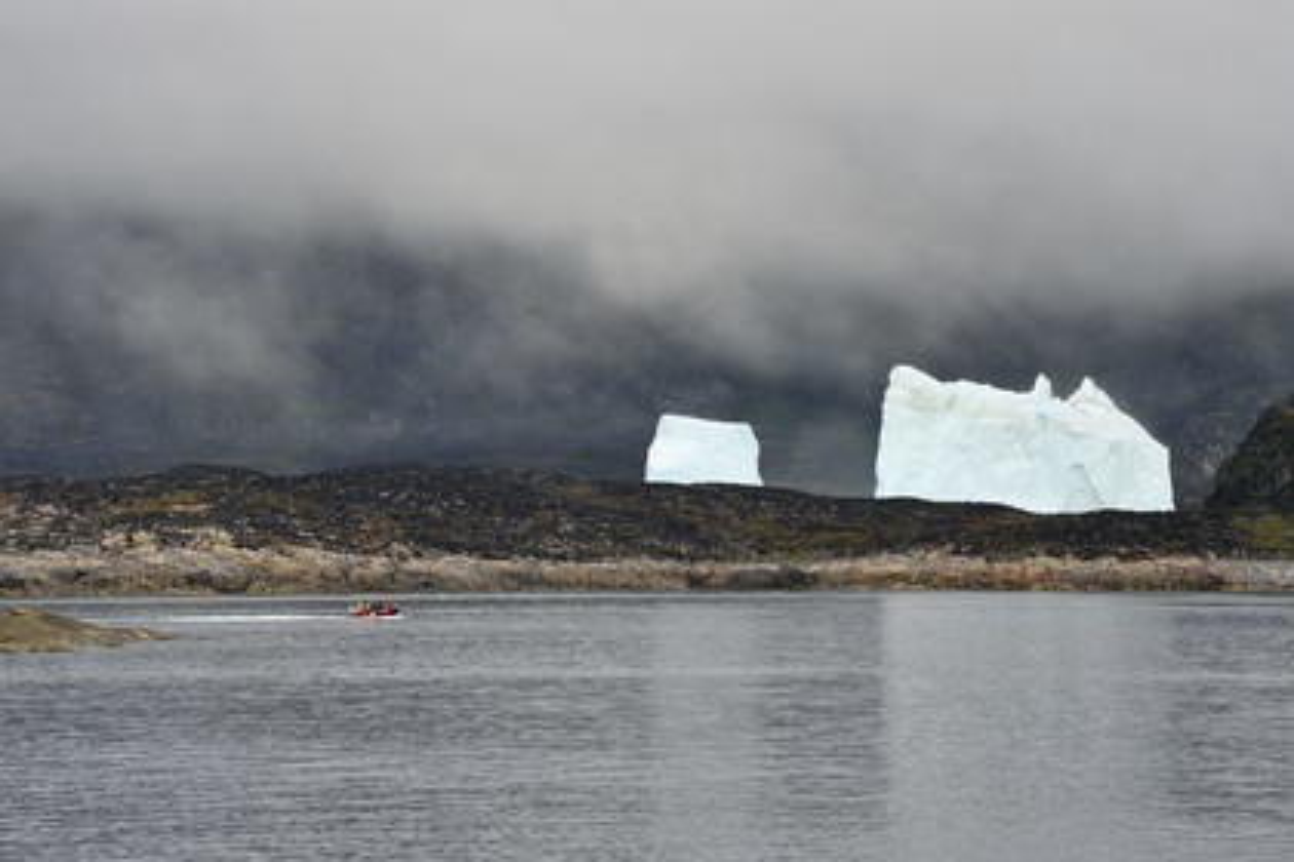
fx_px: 7188
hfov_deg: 10.3
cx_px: 647
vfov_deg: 6.9
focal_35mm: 200
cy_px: 431
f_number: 10
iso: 400
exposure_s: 1/400
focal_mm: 200
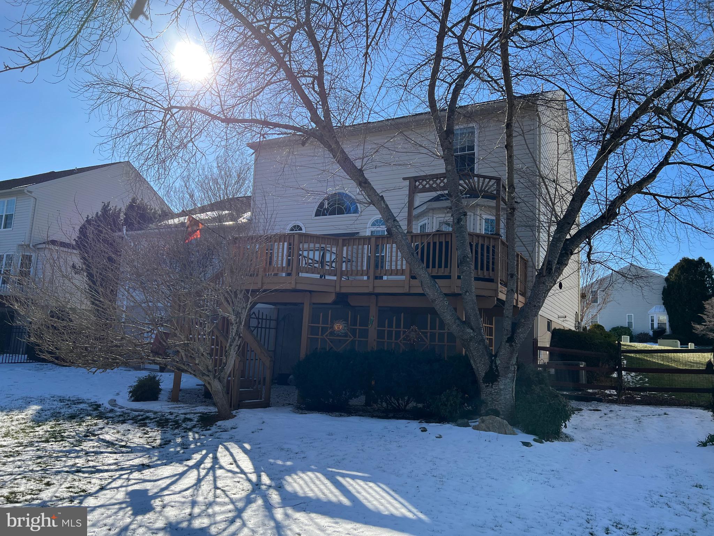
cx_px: 357
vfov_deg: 53.1
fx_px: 536
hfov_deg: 67.3
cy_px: 268
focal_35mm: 26
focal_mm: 5.7
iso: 50
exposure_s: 1/3356
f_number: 1.5
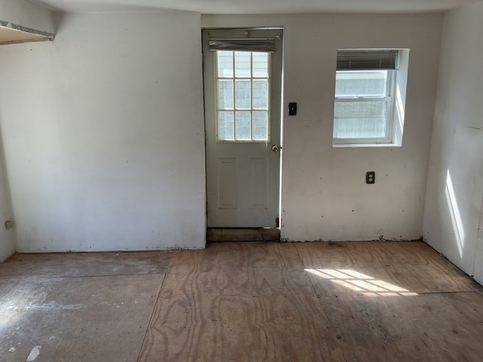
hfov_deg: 61.7
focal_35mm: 29
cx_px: 242
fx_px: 405
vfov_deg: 48.2
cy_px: 181
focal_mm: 3
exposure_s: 1/120
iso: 20
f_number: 1.8
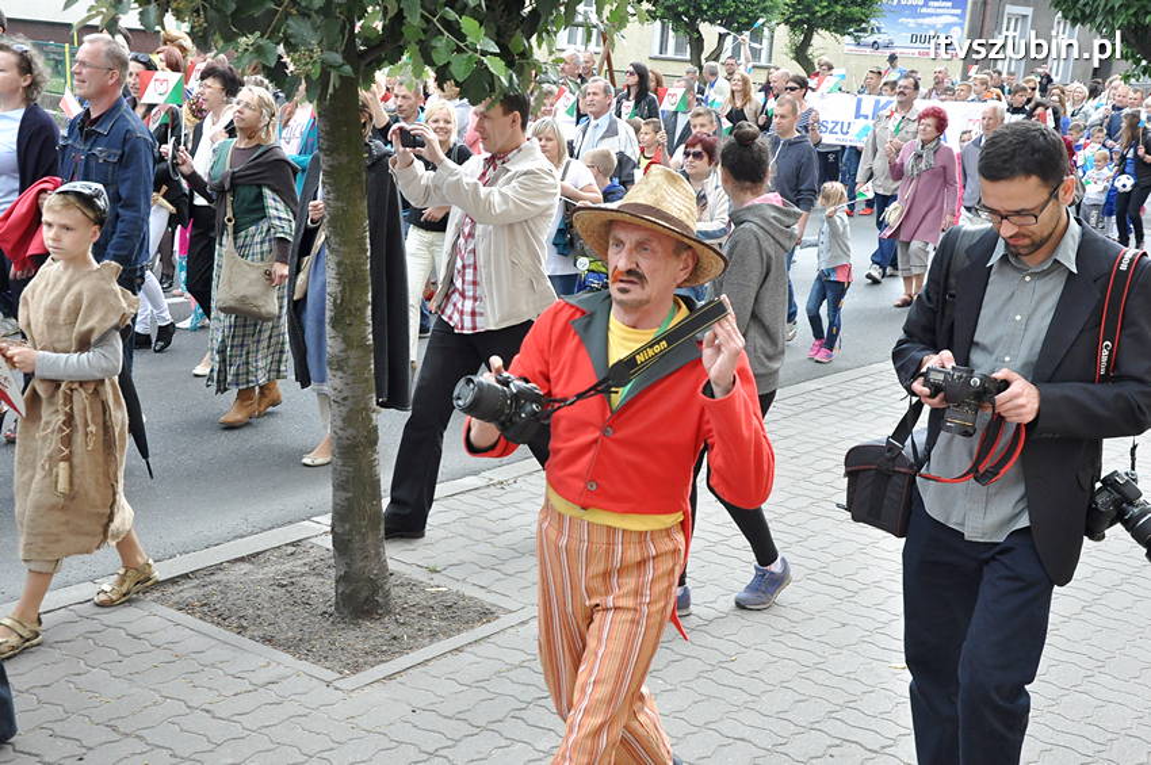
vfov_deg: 28.0
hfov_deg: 41.1
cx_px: 576
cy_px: 382
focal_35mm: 48
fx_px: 1533
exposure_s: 1/400
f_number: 10
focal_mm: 32
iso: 1250
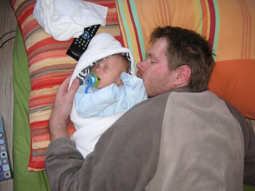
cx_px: 128
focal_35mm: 37
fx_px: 273
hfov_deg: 50.1
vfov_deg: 38.7
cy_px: 96
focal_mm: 6.1
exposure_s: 1/45
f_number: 2.8
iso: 160
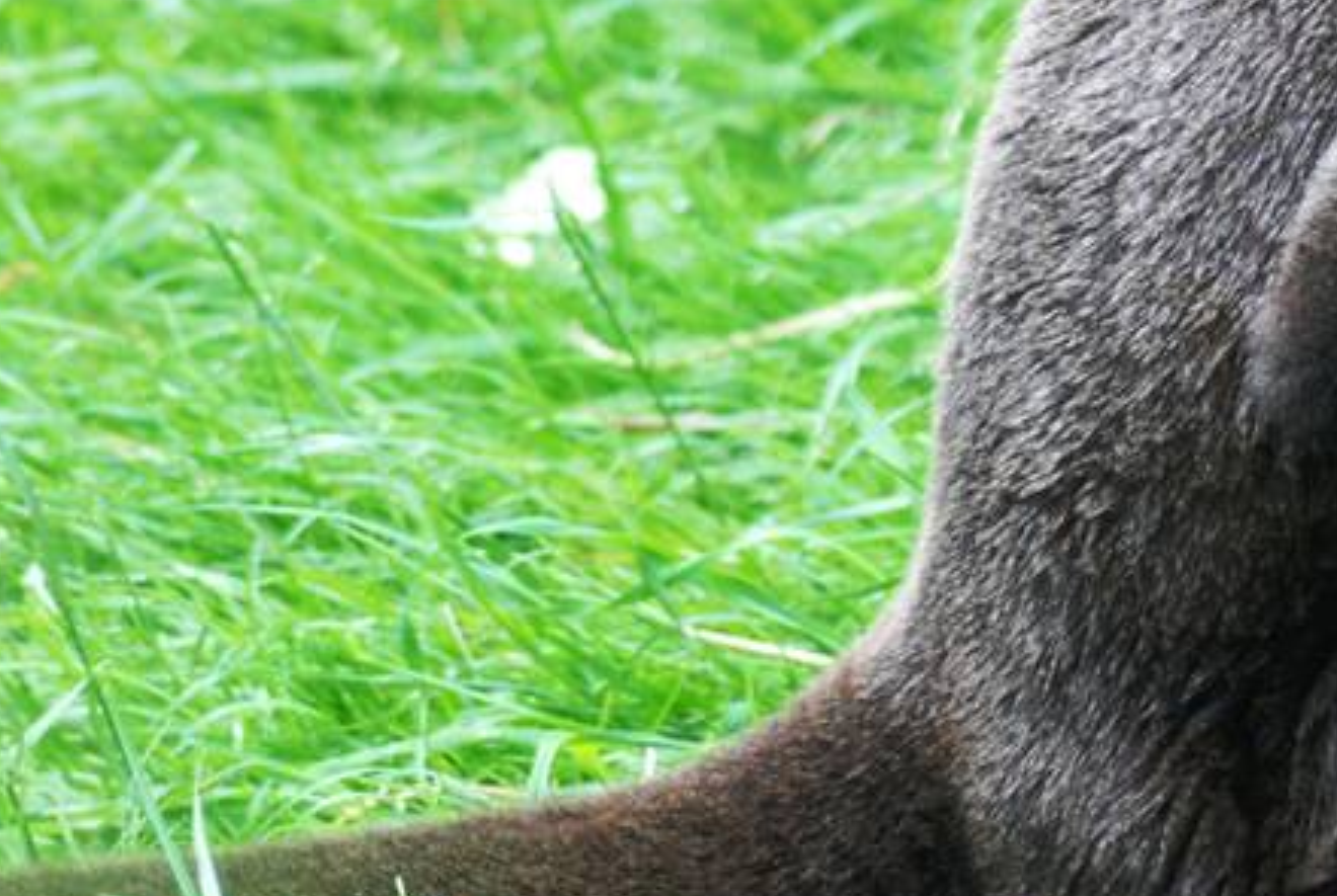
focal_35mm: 1063
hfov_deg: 1.9
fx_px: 39538
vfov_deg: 1.3
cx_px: 1264
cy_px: -56
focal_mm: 195
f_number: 5
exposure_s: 1/80
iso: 400
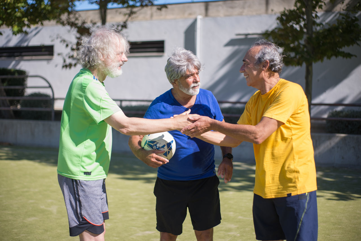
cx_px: 180
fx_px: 501
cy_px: 120
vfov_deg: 27.0
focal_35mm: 50
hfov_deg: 39.6
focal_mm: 50
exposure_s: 1/1600
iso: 64
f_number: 2.2
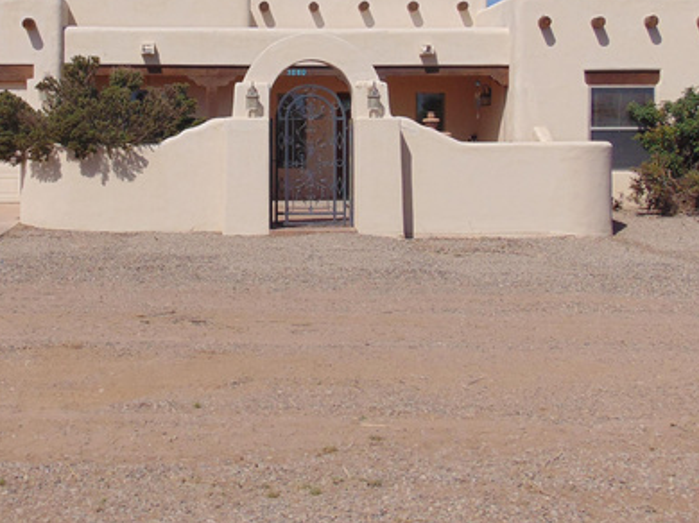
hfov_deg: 27.9
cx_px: 204
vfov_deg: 21.1
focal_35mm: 69
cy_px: 145
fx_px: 1392
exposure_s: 1/500
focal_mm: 7.6
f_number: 8.7
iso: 80
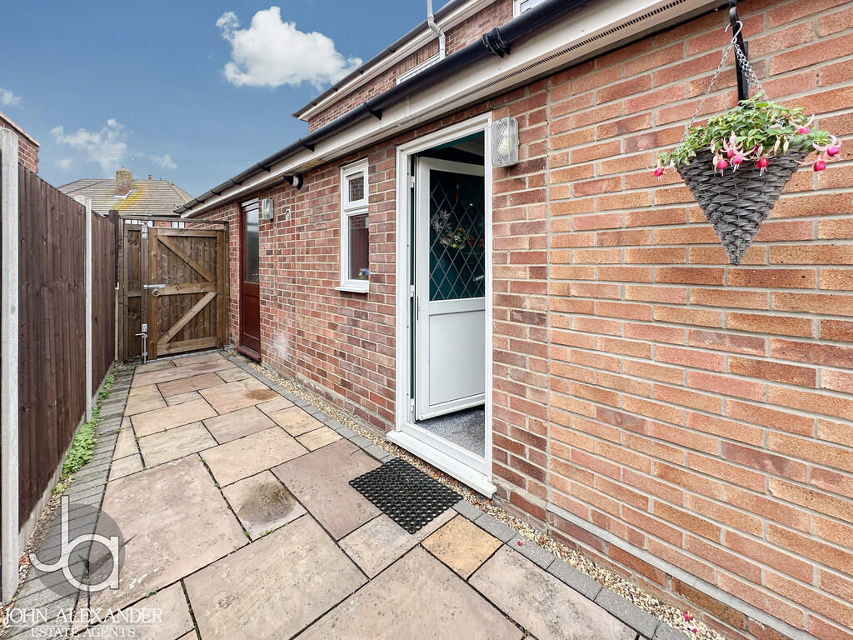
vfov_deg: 85.7
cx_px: 426
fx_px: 345
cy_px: 320
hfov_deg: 102.1
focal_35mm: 14
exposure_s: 1/111
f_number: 2.2
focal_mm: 2.22
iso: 40
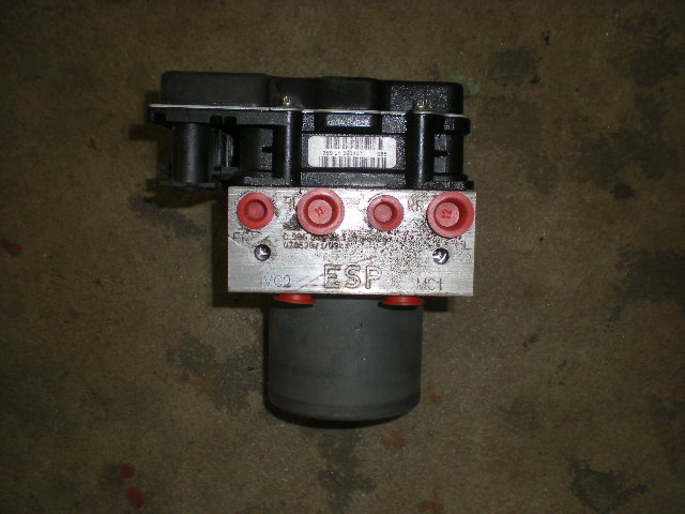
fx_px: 752
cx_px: 342
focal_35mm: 38
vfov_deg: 37.7
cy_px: 257
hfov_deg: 49.0
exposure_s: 1/60
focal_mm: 6.3
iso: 64
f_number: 3.1
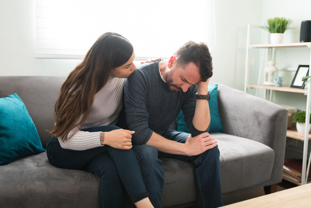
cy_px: 104
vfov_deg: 37.9
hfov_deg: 54.4
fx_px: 302
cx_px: 156
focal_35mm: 35
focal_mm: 35
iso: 320
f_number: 1.8
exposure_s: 1/160
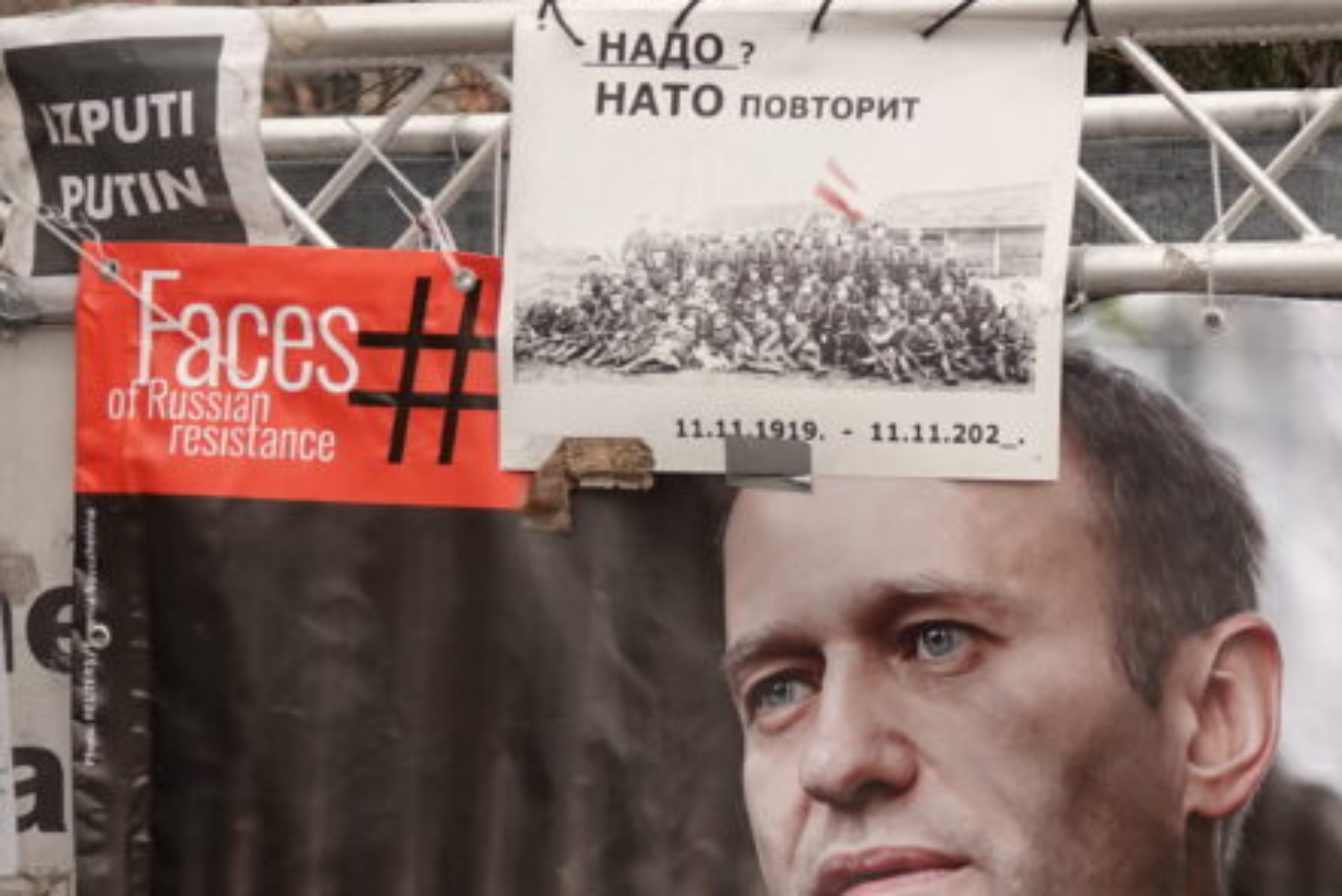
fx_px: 9583
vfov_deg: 5.3
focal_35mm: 257
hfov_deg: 8.0
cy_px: 633
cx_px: 993
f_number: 4
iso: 250
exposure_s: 1/125
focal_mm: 40.73
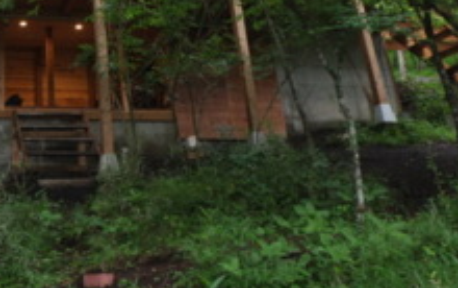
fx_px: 625
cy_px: -21
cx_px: 71
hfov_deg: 38.3
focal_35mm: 50
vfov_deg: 24.3
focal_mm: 16
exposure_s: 1/38
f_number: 4
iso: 400
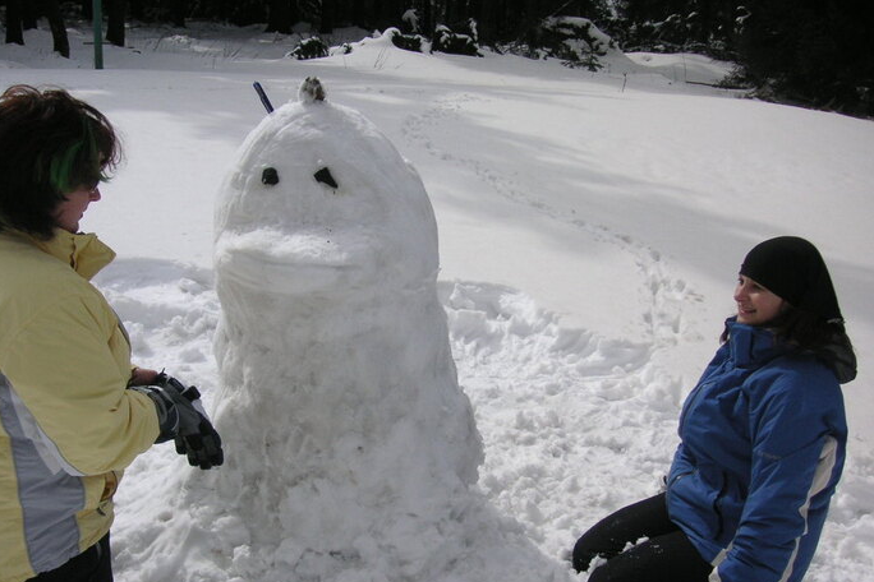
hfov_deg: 43.5
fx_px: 1092
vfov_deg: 29.8
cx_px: 364
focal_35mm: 45
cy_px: 350
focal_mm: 6.1
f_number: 6.7
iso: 50
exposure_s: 1/750
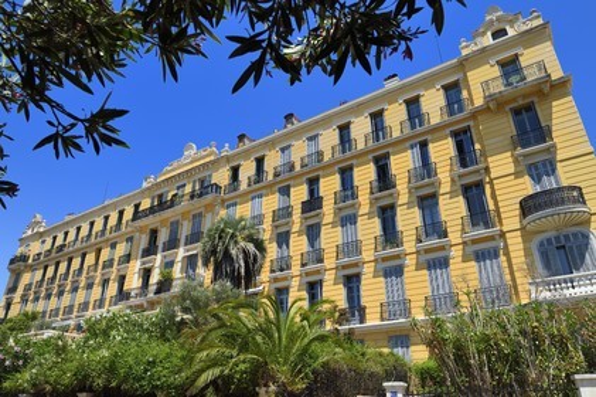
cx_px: 298
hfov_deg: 73.8
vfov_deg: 53.1
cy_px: 198
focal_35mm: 24
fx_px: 397
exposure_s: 1/160
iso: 200
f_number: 14
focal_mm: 24
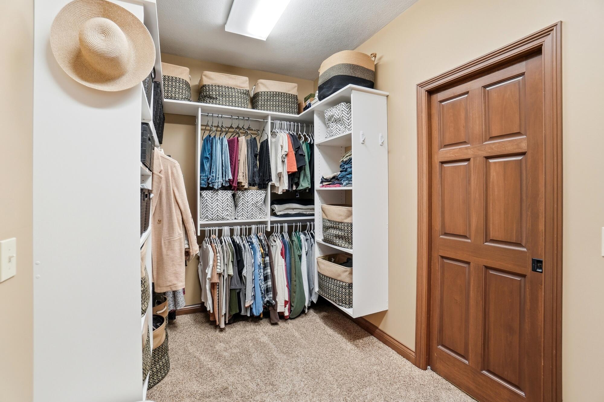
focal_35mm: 15
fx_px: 252
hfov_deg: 100.4
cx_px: 302
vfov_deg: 77.3
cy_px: 201
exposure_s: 1/400
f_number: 4
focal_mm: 10
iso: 100
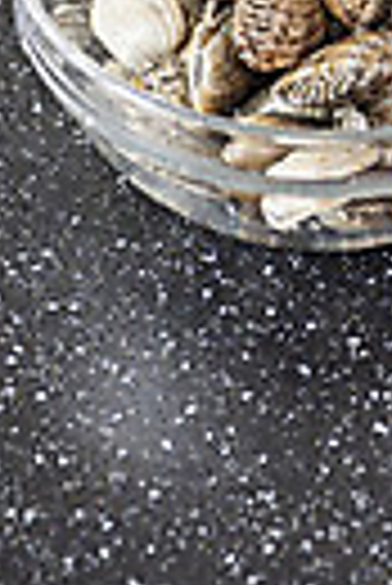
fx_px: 3502
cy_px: -261
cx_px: 372
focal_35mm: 215
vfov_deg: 9.3
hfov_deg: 6.4
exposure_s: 1/6
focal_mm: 70
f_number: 4
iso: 160
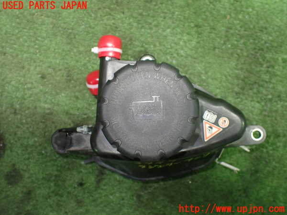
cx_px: 144
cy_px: 108
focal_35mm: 30
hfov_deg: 60.0
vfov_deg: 46.8
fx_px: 249
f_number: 2.3
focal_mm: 5.4
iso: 800
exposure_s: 1/80
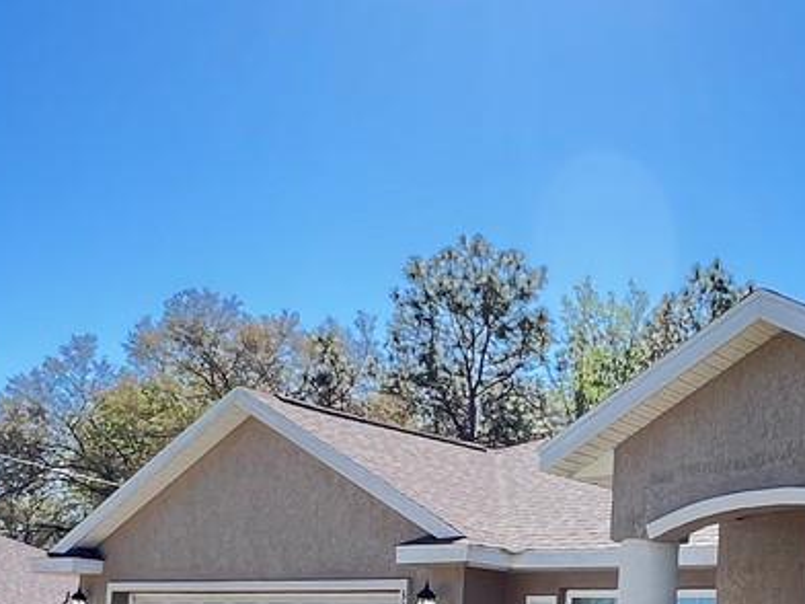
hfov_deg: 35.2
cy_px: 571
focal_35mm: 53
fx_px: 1233
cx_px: 630
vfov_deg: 26.4
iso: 32
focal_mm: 1.57
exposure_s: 1/277
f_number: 1.8
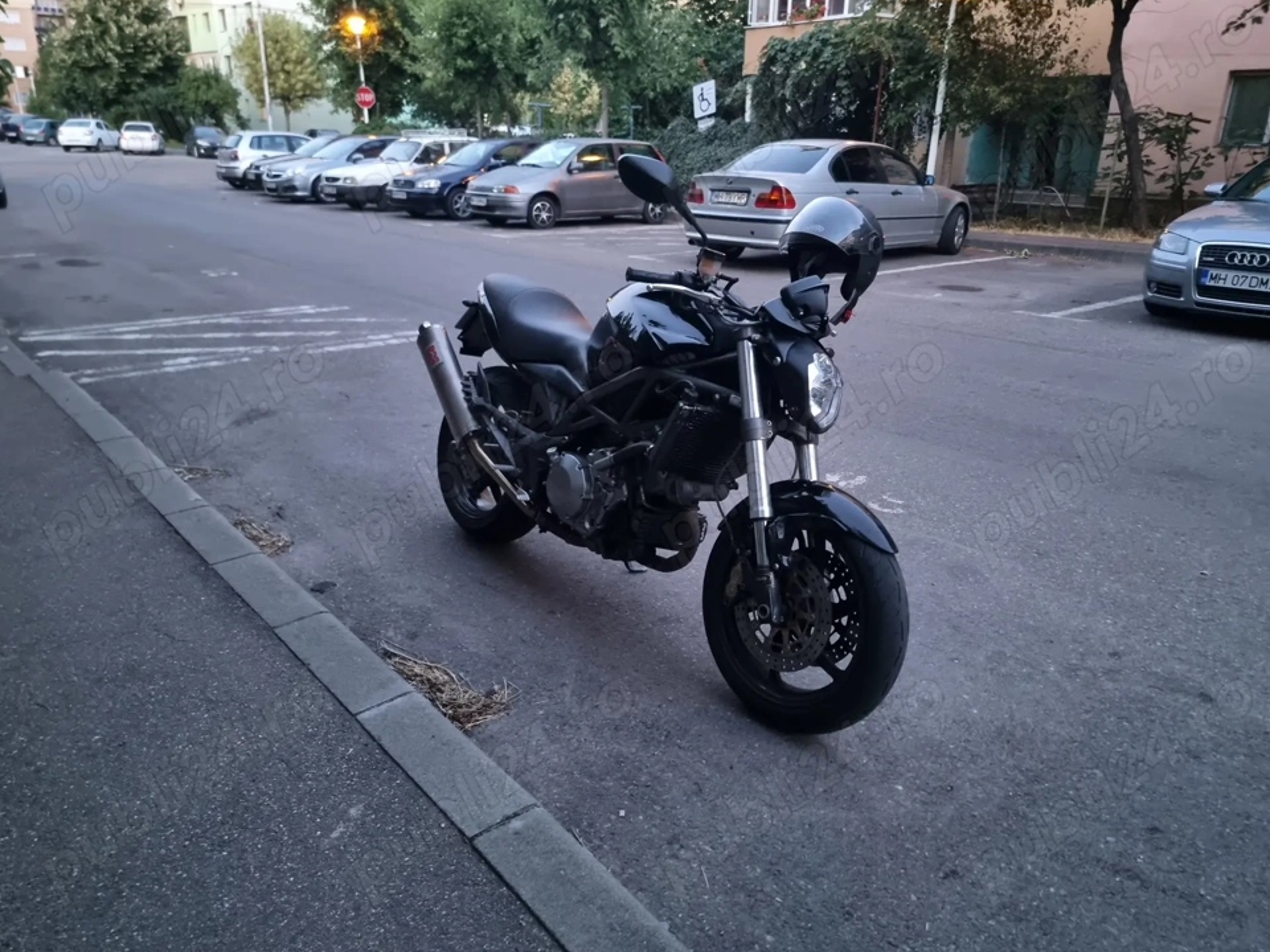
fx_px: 917
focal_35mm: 25
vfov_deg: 54.9
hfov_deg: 69.4
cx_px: 646
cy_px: 471
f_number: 1.8
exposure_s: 1/20
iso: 1250
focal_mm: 6.7
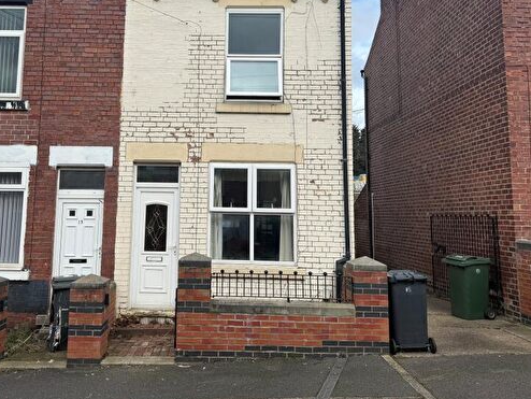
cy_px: 138
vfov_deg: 41.4
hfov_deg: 53.5
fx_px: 522
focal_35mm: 34
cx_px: 212
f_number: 1.78
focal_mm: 6.76
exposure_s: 1/2801
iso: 80
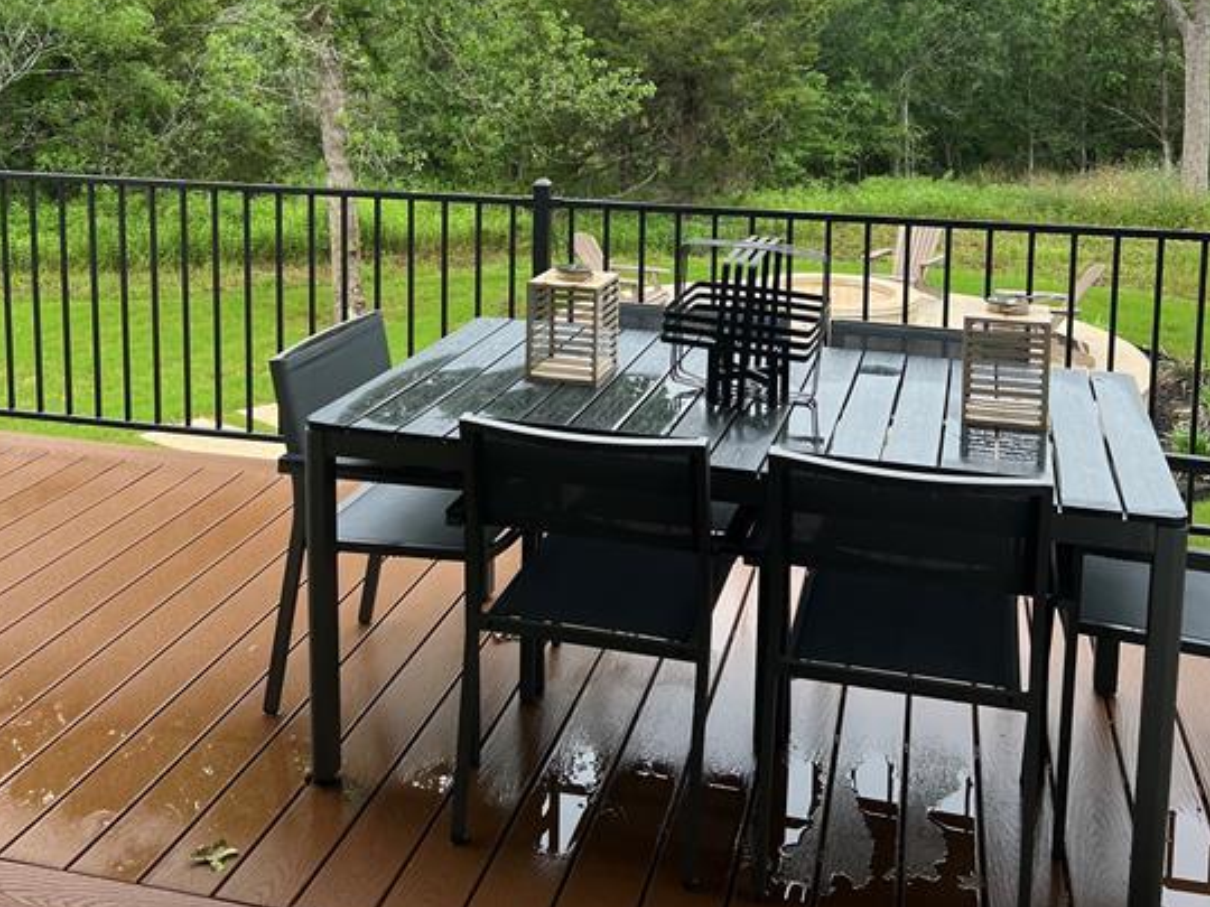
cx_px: 621
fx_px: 1293
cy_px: 143
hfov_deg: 50.1
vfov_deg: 36.9
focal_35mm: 37
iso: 50
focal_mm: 5.7
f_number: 1.5
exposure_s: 1/152
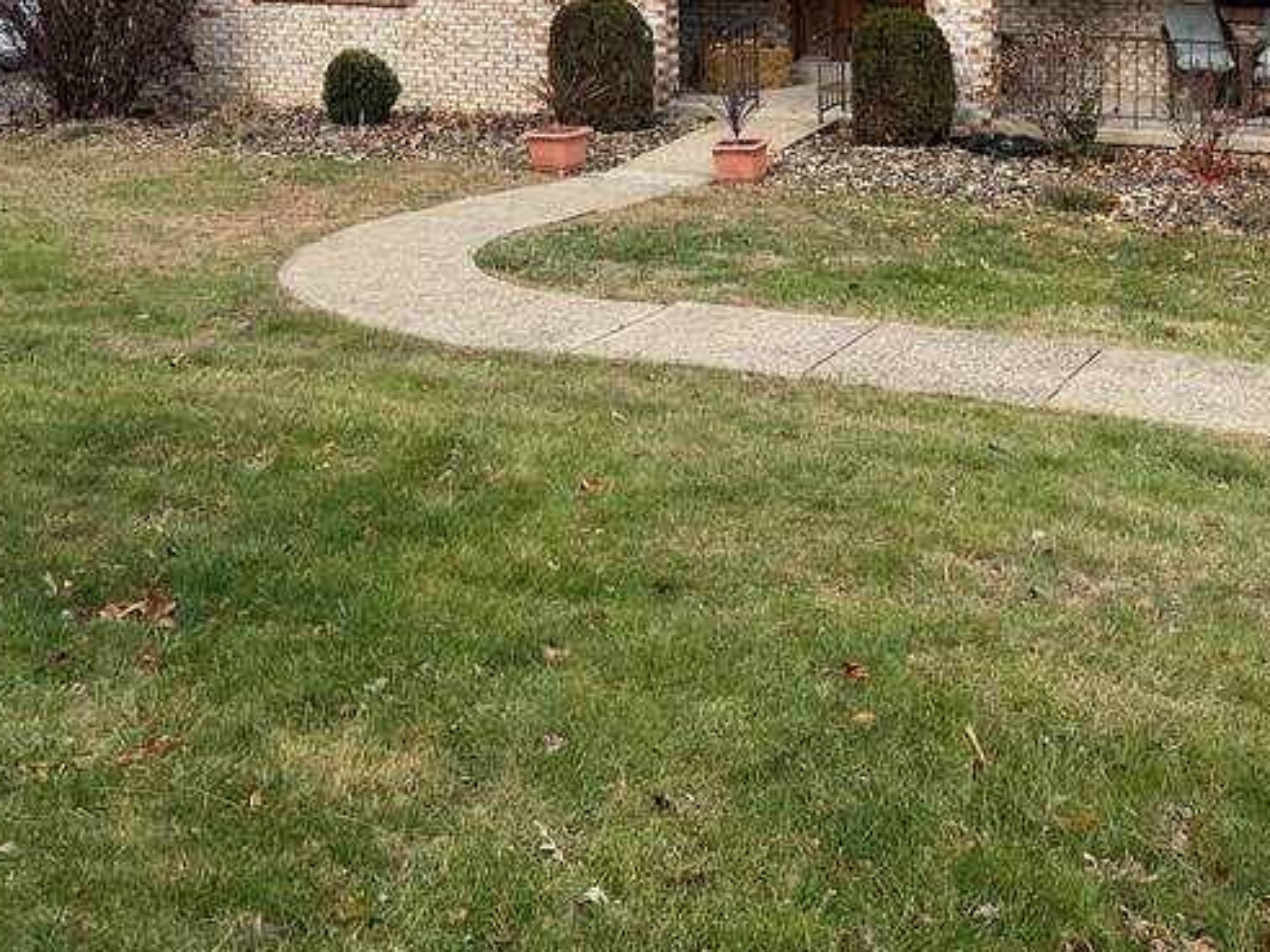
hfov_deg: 36.4
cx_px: 1082
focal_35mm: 50
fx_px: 1834
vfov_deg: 27.8
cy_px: 59
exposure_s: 1/1618
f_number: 1.78
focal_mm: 6.76
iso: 100
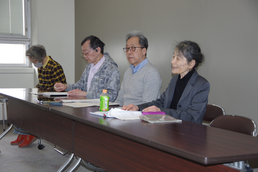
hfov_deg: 33.4
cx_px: 129
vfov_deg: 22.6
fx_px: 430
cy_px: 86
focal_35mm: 60
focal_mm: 40
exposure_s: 1/100
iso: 400
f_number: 4.5
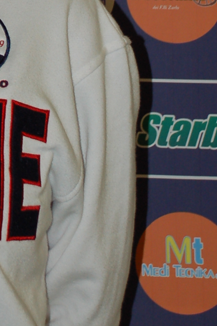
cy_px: -184
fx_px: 2128
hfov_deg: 5.8
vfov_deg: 8.5
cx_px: -140
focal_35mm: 235
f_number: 4.8
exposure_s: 1/60
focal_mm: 44
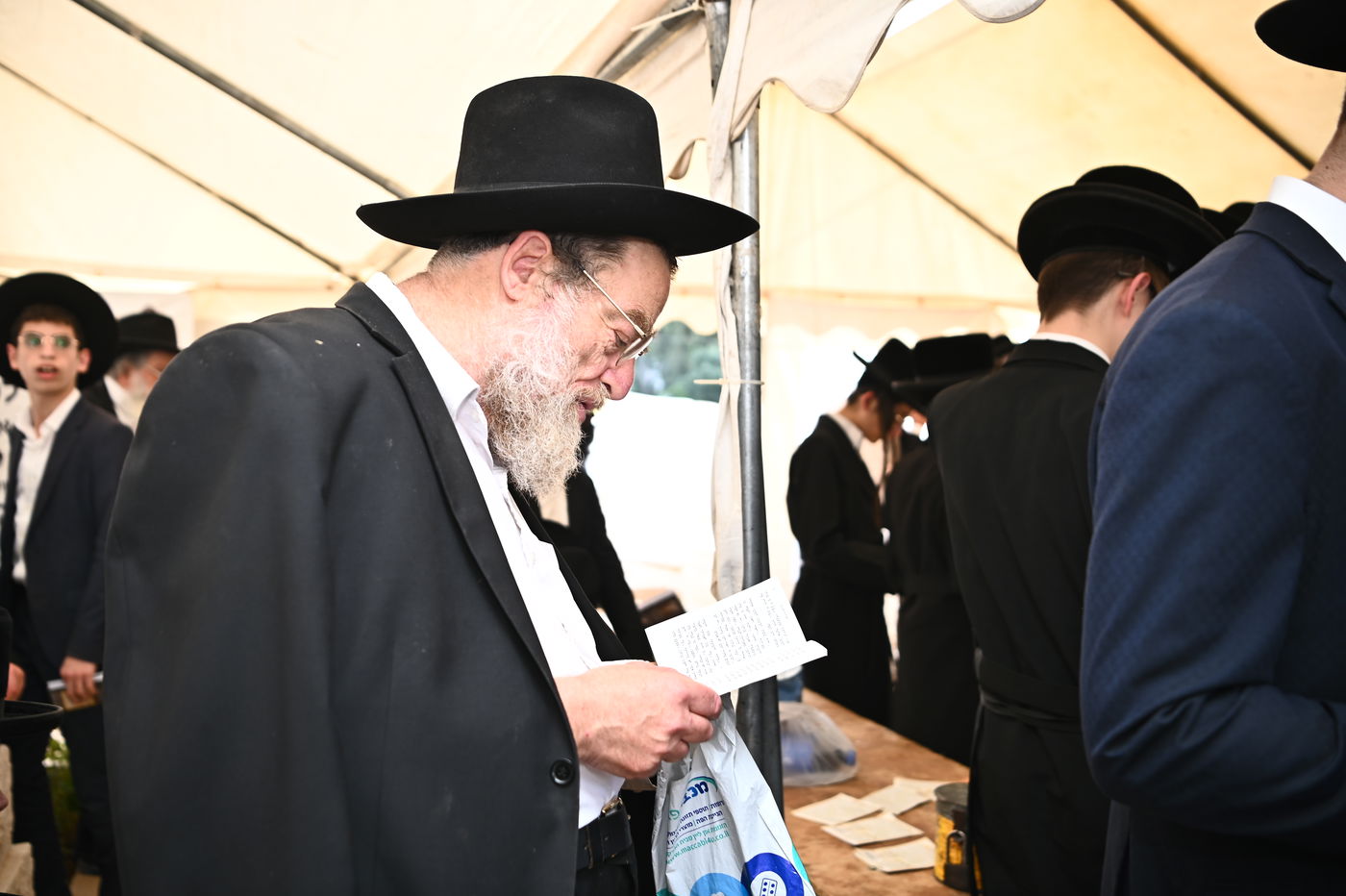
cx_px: 673
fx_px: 1271
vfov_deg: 38.8
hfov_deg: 55.8
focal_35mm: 34
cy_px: 448
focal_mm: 34
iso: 160
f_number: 3.2
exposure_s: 1/125
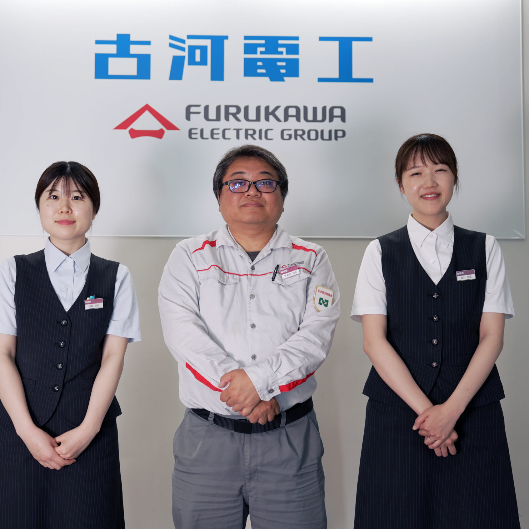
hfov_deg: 37.5
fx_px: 778
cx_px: 245
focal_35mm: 45
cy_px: 263
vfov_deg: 37.6
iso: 400
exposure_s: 1/100
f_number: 2.8
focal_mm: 35
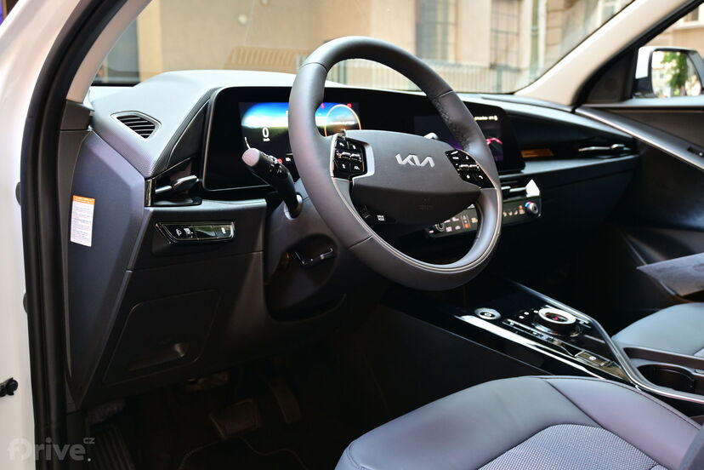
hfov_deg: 52.2
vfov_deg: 36.2
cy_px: 235
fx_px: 719
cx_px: 352
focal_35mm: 37
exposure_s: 1/40
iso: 560
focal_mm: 24.5
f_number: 4.2
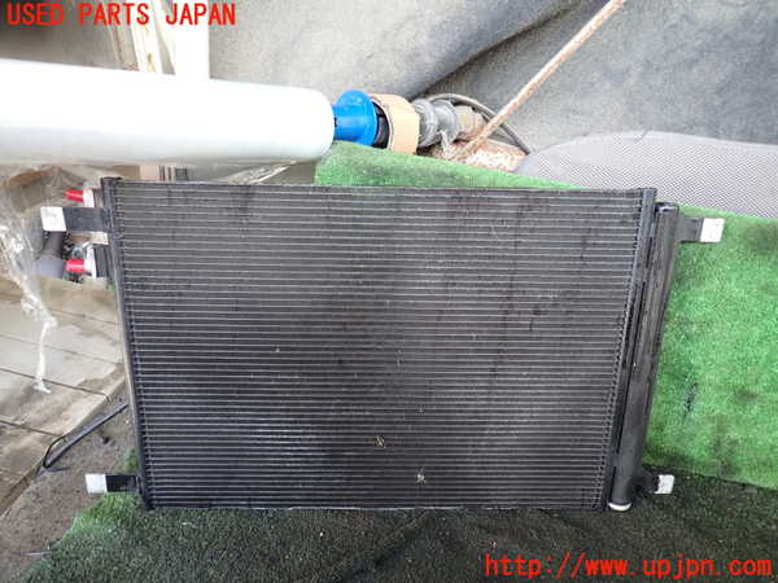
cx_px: 389
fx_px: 562
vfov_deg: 54.9
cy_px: 292
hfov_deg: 69.4
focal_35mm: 25
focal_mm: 4.5
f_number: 2
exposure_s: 1/60
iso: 160
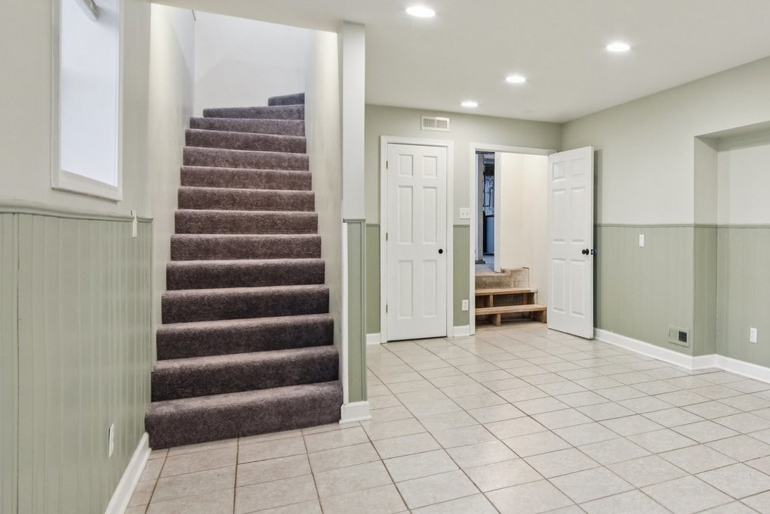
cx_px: 611
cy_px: 221
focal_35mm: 27
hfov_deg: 61.4
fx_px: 586
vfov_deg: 47.2
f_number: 8
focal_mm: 11.5
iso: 400
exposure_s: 1/6
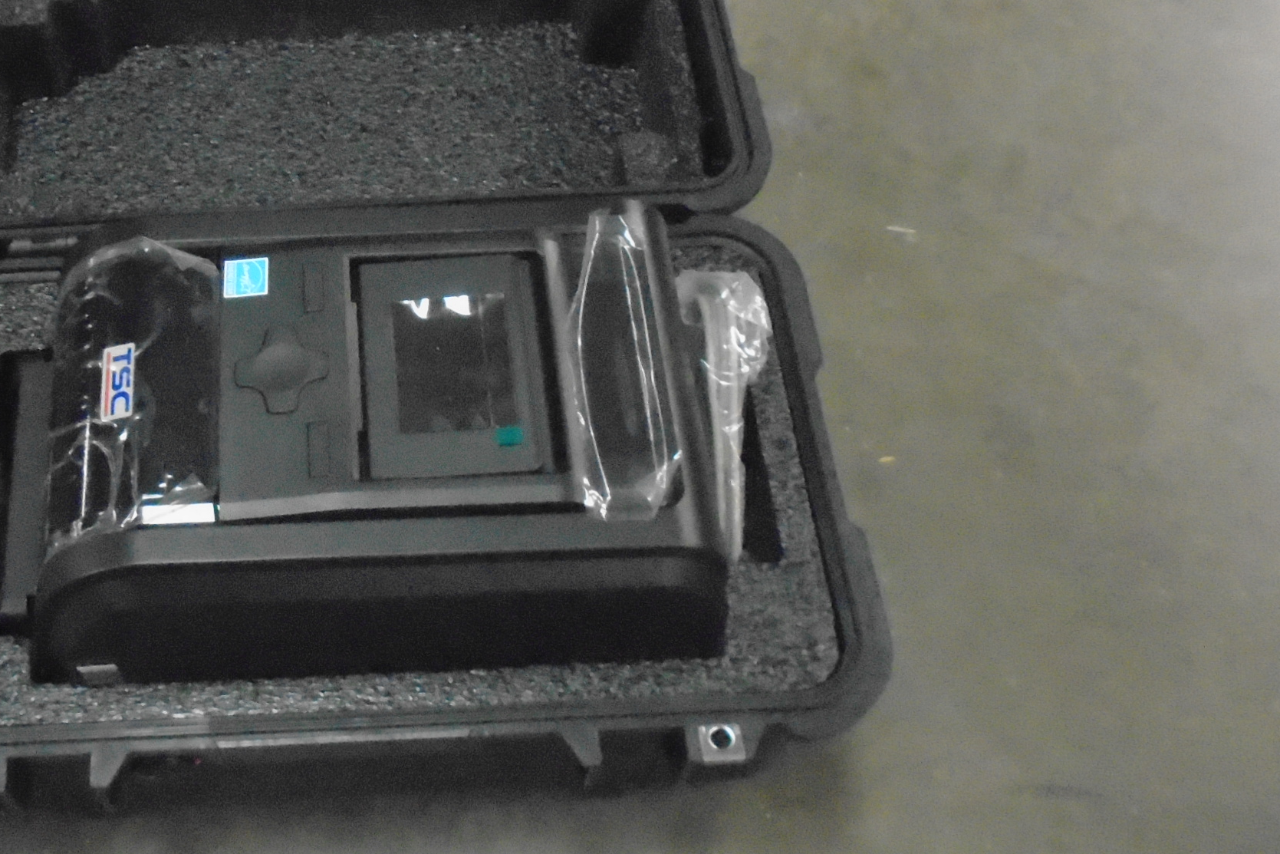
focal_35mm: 42
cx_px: 320
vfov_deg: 31.9
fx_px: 1493
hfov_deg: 44.8
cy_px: 384
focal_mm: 4.6
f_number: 3.2
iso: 1600
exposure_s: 1/50
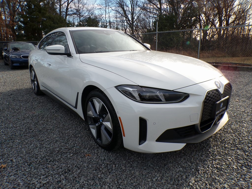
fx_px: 175
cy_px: 94
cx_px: 126
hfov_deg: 71.6
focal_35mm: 24
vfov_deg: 56.8
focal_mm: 4.3
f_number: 4.4
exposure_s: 1/320
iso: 100
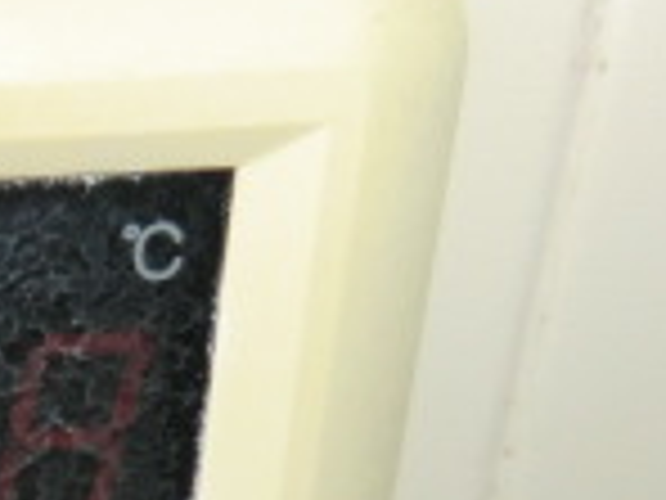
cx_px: -504
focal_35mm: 104
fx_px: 2001
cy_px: 874
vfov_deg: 13.0
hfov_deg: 16.2
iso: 100
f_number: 3.2
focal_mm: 4.3
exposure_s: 1/60
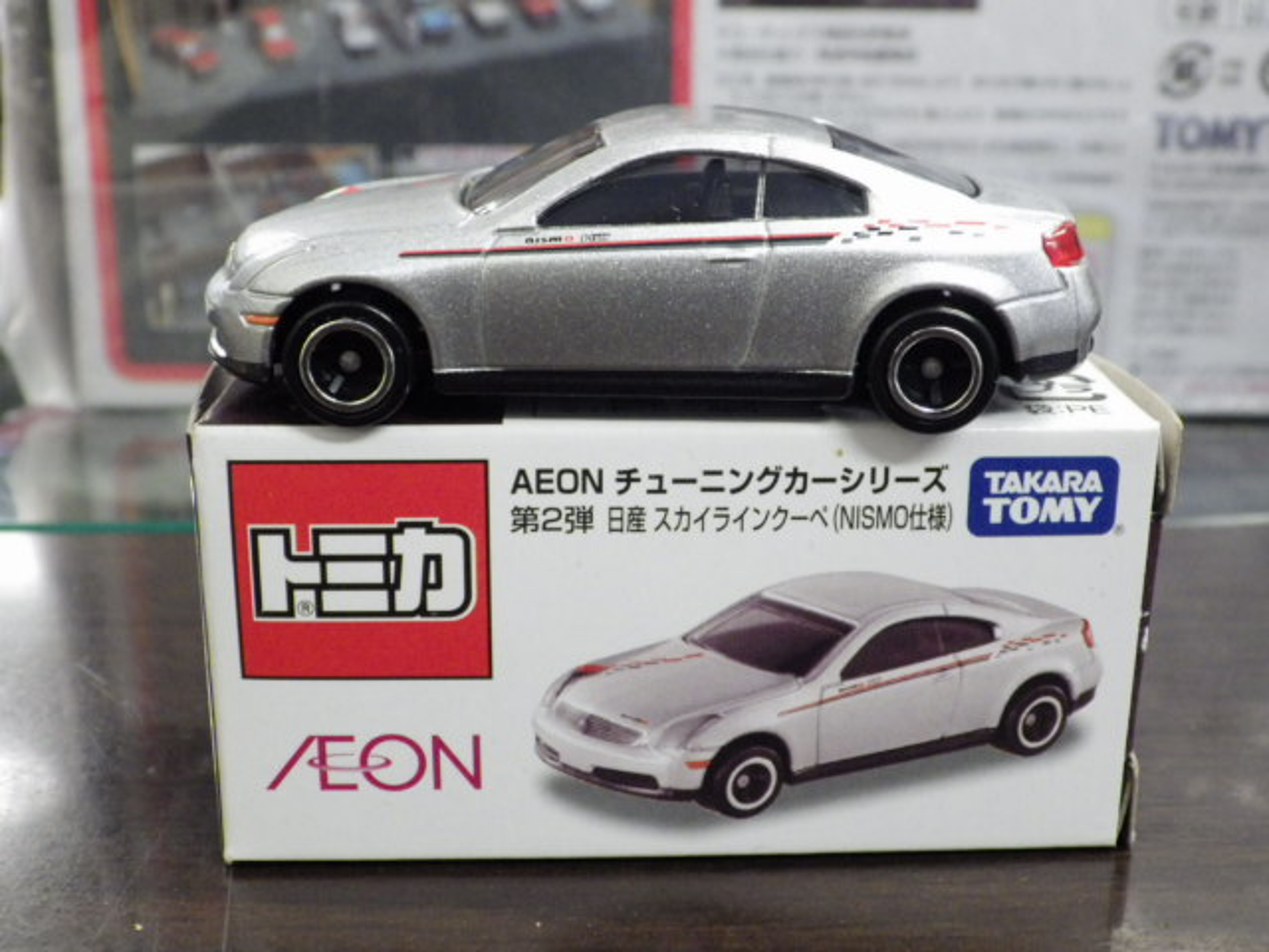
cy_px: 476
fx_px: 1833
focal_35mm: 50
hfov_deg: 38.2
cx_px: 634
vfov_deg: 29.1
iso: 800
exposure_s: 1/30
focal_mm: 9
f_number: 3.8
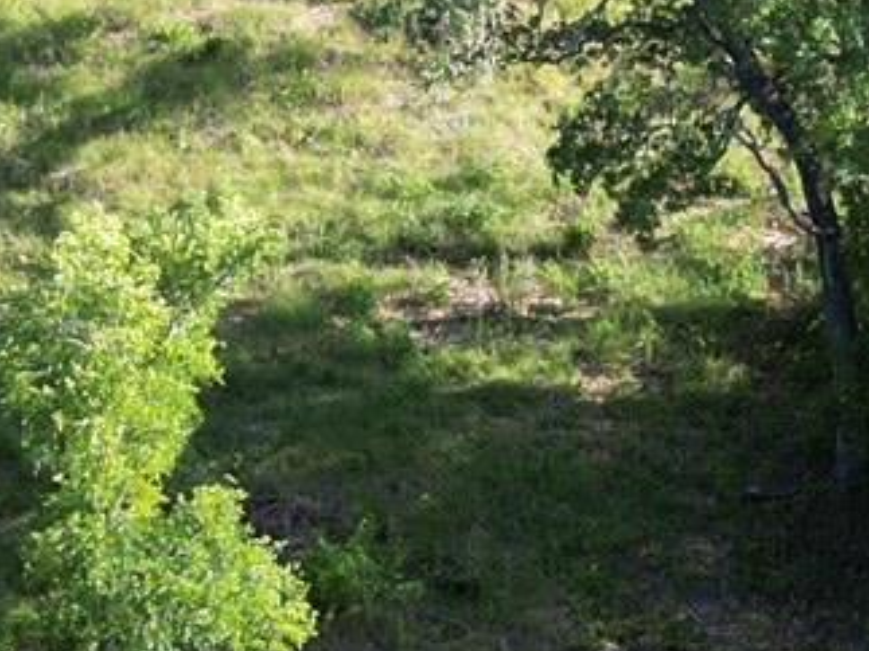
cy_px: 417
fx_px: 3764
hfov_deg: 13.2
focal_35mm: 150
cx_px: 406
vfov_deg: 9.9
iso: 110
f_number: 1.7
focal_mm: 6.72
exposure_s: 1/725
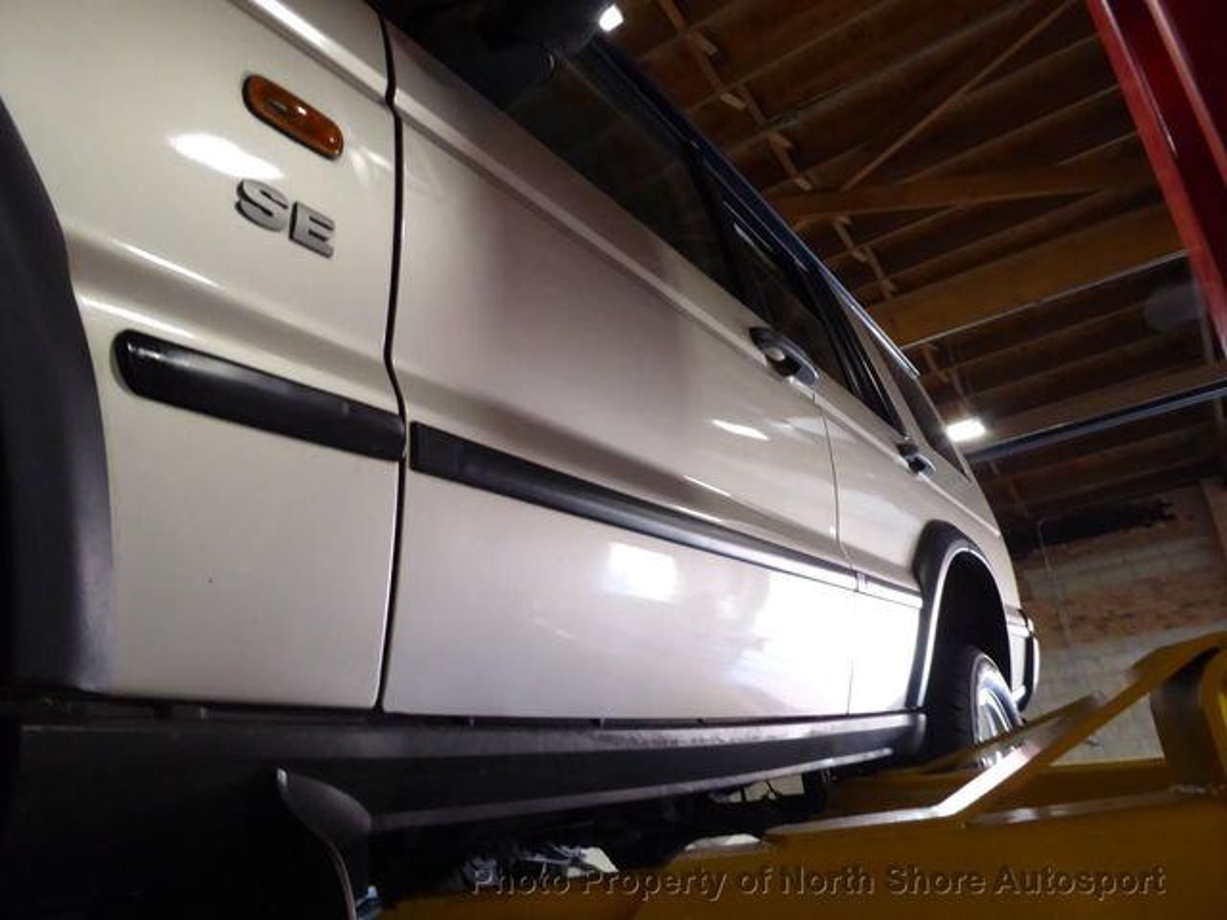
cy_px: 460
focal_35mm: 25
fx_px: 886
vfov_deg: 54.9
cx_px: 614
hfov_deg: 69.4
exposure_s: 1/30
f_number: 3.3
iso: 400
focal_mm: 4.3
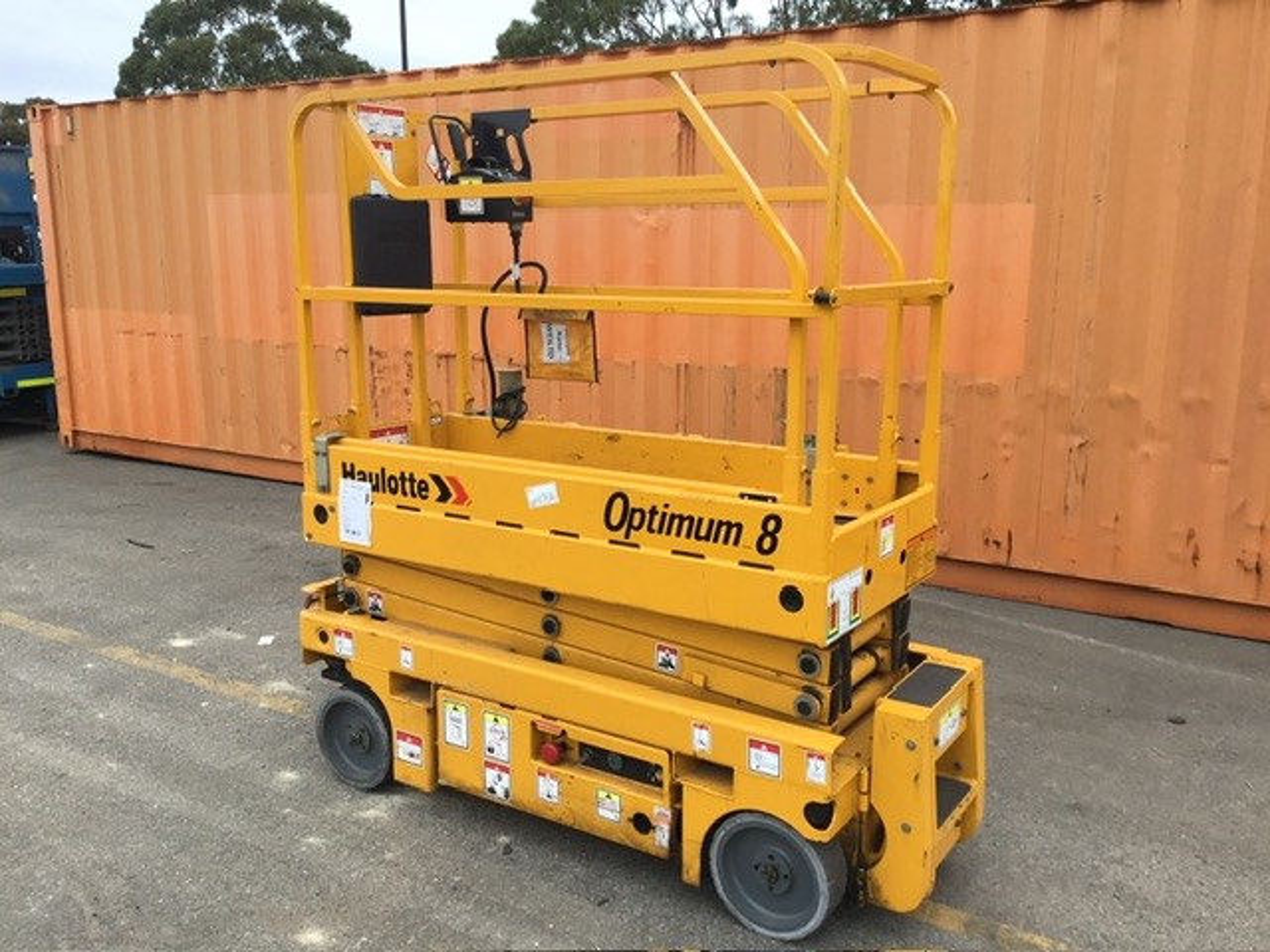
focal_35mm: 31
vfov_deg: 45.4
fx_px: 1137
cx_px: 635
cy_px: 476
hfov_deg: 58.4
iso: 25
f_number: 2.4
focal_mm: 3.3
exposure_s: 1/283
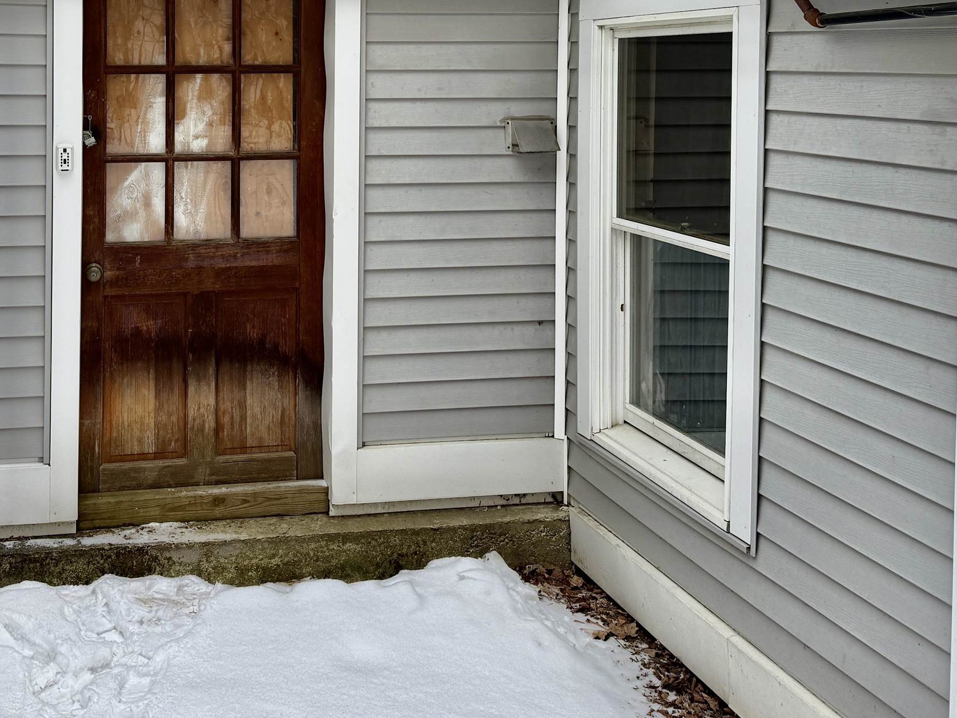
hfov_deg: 42.0
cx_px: 276
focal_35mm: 44
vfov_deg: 31.6
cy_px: 99
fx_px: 1216
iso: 80
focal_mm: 6.76
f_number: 1.78
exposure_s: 1/607
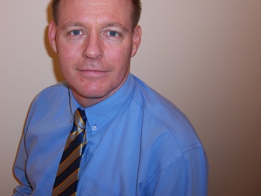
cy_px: 72
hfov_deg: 41.7
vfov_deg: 32.0
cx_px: 95
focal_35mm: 45
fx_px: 339
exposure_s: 1/60
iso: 80
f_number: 2.8
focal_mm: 5.5
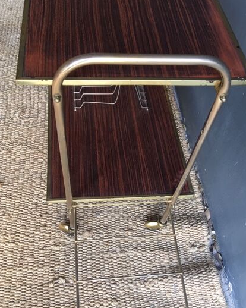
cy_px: 169
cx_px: 128
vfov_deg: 51.5
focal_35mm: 35
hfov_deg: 42.2
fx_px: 319
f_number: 2.2
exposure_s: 1/33
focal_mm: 4.15
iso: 40
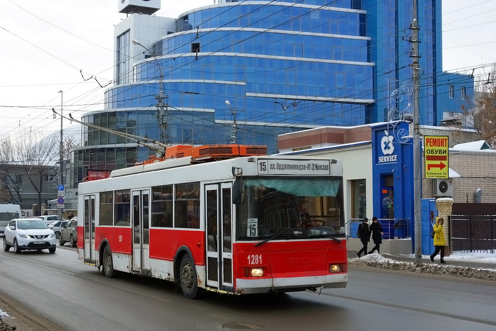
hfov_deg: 42.7
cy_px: 166
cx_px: 248
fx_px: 634
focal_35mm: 46
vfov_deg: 29.2
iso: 125
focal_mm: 17.18
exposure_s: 1/500
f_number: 3.5
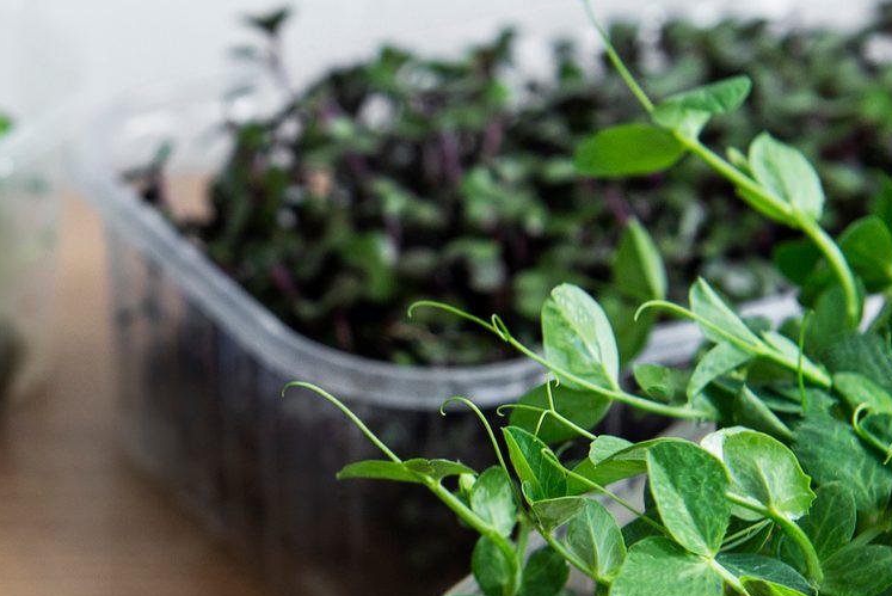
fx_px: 3867
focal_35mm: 156
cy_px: 453
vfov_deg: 8.8
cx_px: 97
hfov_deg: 13.1
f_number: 5.6
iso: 250
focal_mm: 55
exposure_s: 1/60
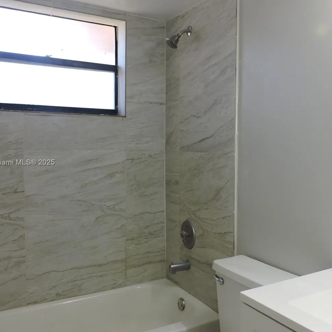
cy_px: 163
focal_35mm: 35
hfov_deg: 46.5
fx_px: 380
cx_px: 219
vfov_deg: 47.2
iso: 100
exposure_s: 1/30
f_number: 3
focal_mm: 4.3
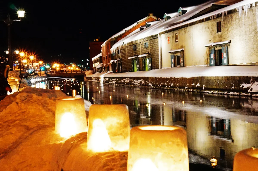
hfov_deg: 37.9
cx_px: 129
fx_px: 376
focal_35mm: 52
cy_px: 86
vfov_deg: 25.7
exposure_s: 1/4
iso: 6400
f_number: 9
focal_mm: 35
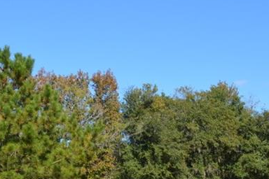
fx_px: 598
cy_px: 217
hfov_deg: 24.3
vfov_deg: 16.3
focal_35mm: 80
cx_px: 4
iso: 140
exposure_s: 1/250
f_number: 8
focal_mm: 20
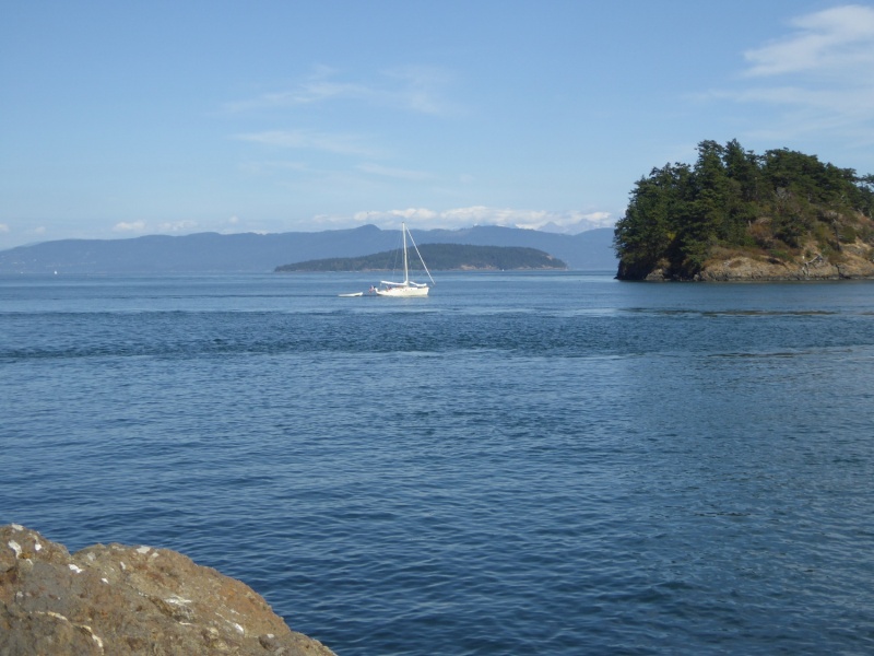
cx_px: 437
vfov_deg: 25.7
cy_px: 328
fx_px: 1439
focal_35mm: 57
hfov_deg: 33.8
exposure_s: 1/800
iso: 100
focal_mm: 9.6
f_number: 4.1
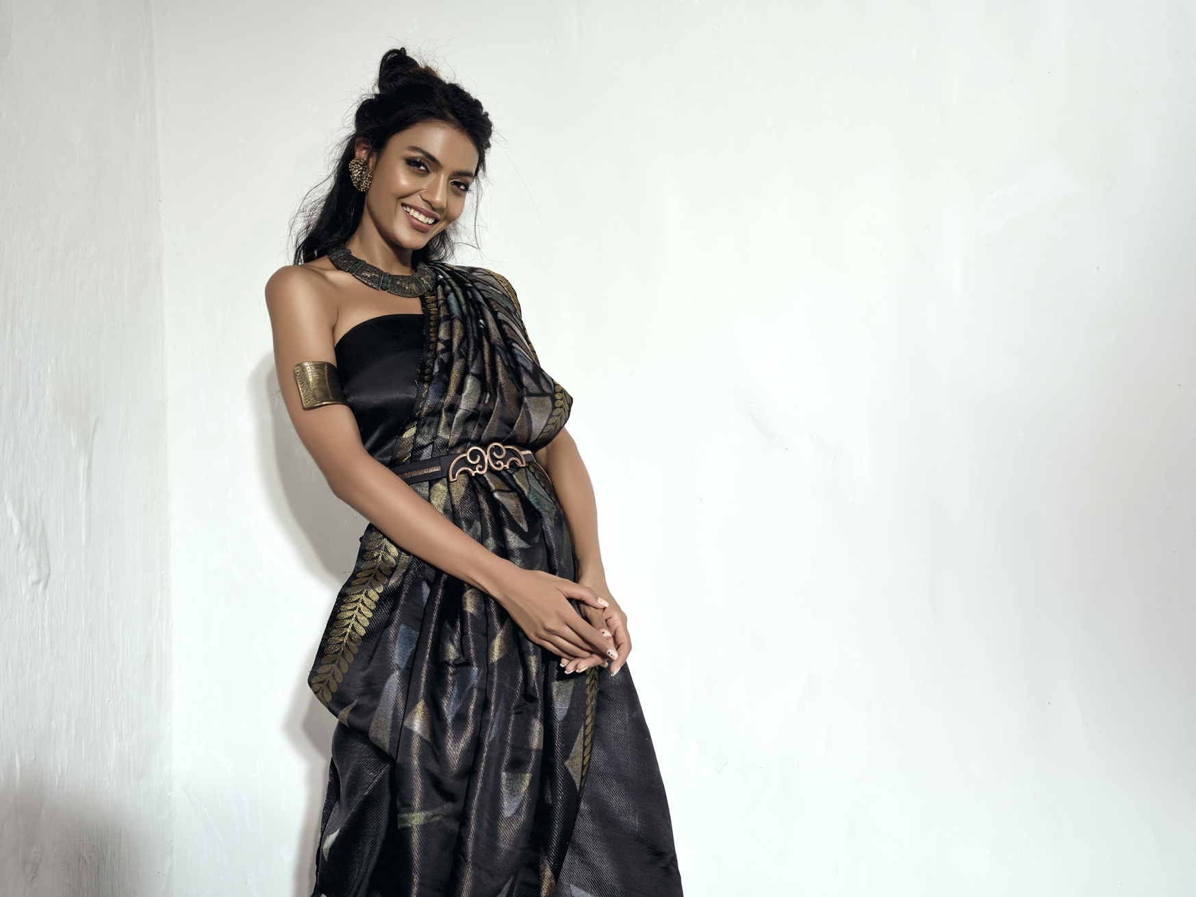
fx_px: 1555
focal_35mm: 45
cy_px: 448
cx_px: 598
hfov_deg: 42.1
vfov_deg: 32.2
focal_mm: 56.5
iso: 800
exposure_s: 1/1000
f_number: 7.1
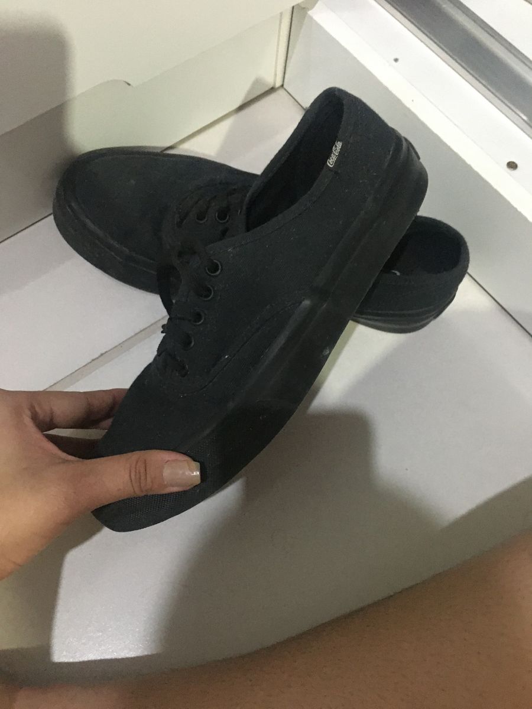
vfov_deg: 61.7
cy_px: 354
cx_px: 266
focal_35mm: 29
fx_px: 594
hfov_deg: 48.2
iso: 500
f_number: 2.2
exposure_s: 1/15
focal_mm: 4.15
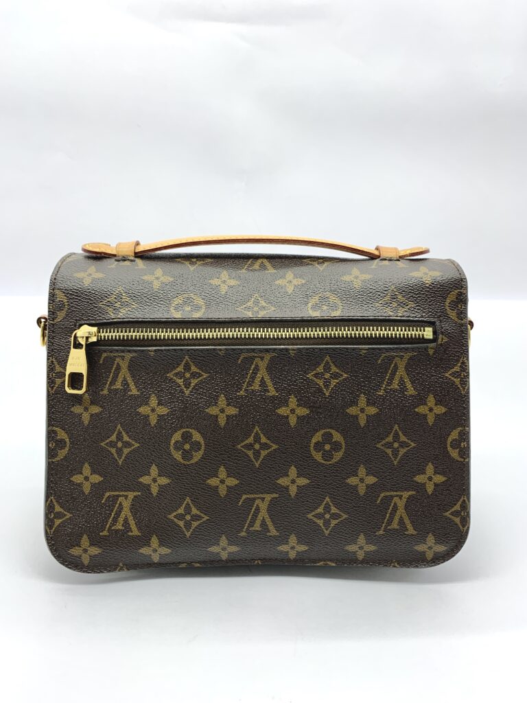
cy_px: 352
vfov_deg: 67.3
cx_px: 264
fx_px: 528
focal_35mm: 26
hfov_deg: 53.1
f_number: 1.8
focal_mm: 4.25
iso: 32
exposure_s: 1/100
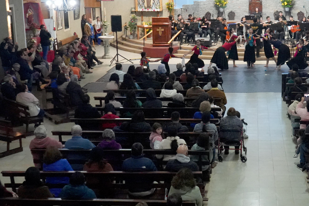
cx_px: 236
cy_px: 95
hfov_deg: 30.0
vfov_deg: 20.6
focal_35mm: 66
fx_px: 566
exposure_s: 1/200
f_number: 5.6
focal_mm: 28
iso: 12800
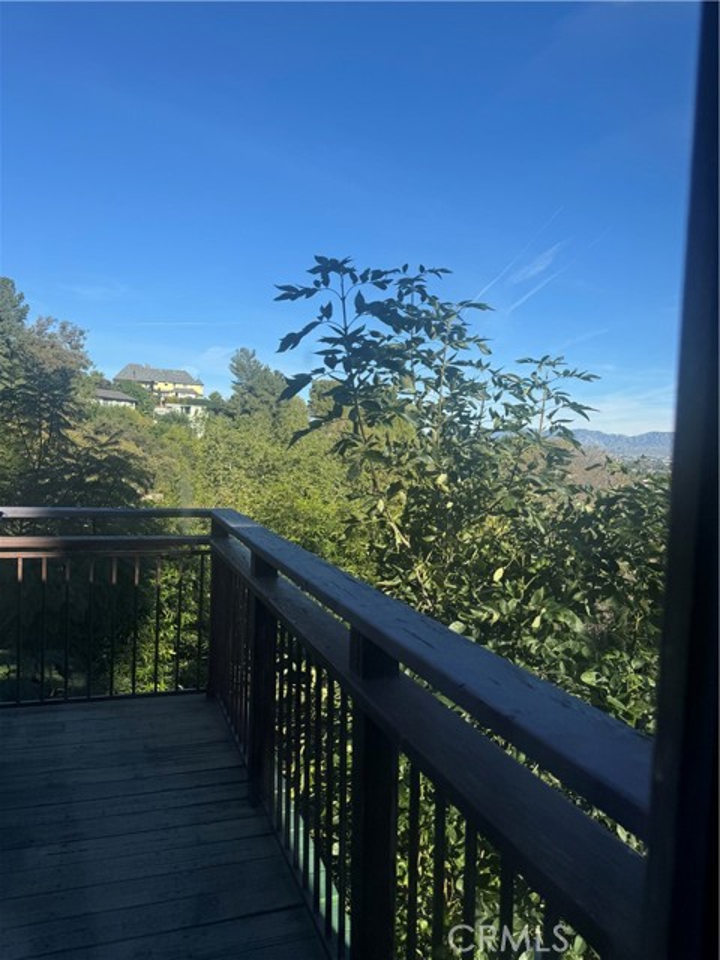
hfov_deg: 56.8
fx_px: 666
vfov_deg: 71.6
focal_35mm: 24
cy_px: 480
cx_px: 360
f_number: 1.78
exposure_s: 1/4950
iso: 80
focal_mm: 6.76
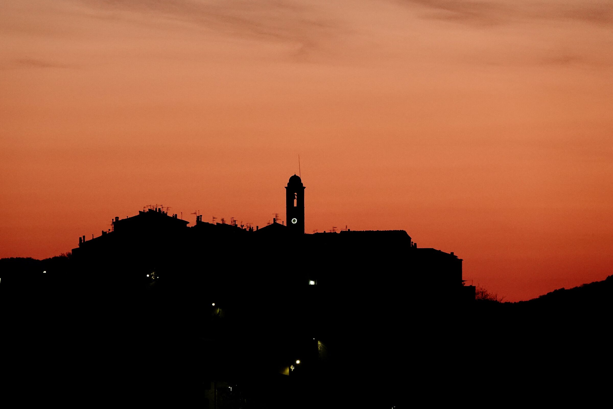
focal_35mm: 289
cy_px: 204
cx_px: 306
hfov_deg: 7.1
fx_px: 4921
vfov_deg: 4.8
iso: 800
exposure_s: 1/25
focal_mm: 105.83
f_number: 4
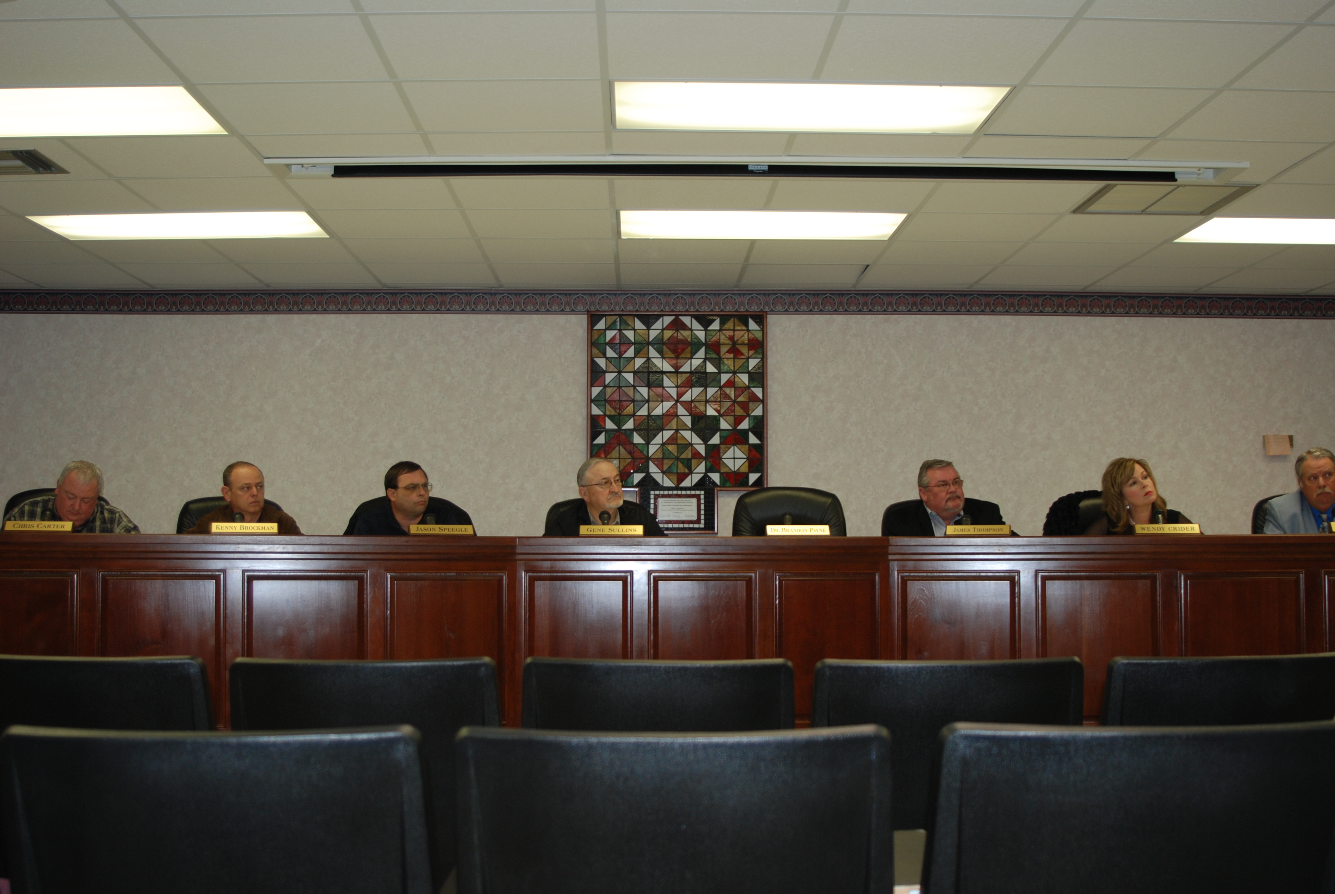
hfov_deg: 46.3
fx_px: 1559
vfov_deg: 32.0
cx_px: 668
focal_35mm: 42
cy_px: 447
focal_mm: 28
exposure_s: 1/60
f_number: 3.5
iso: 200
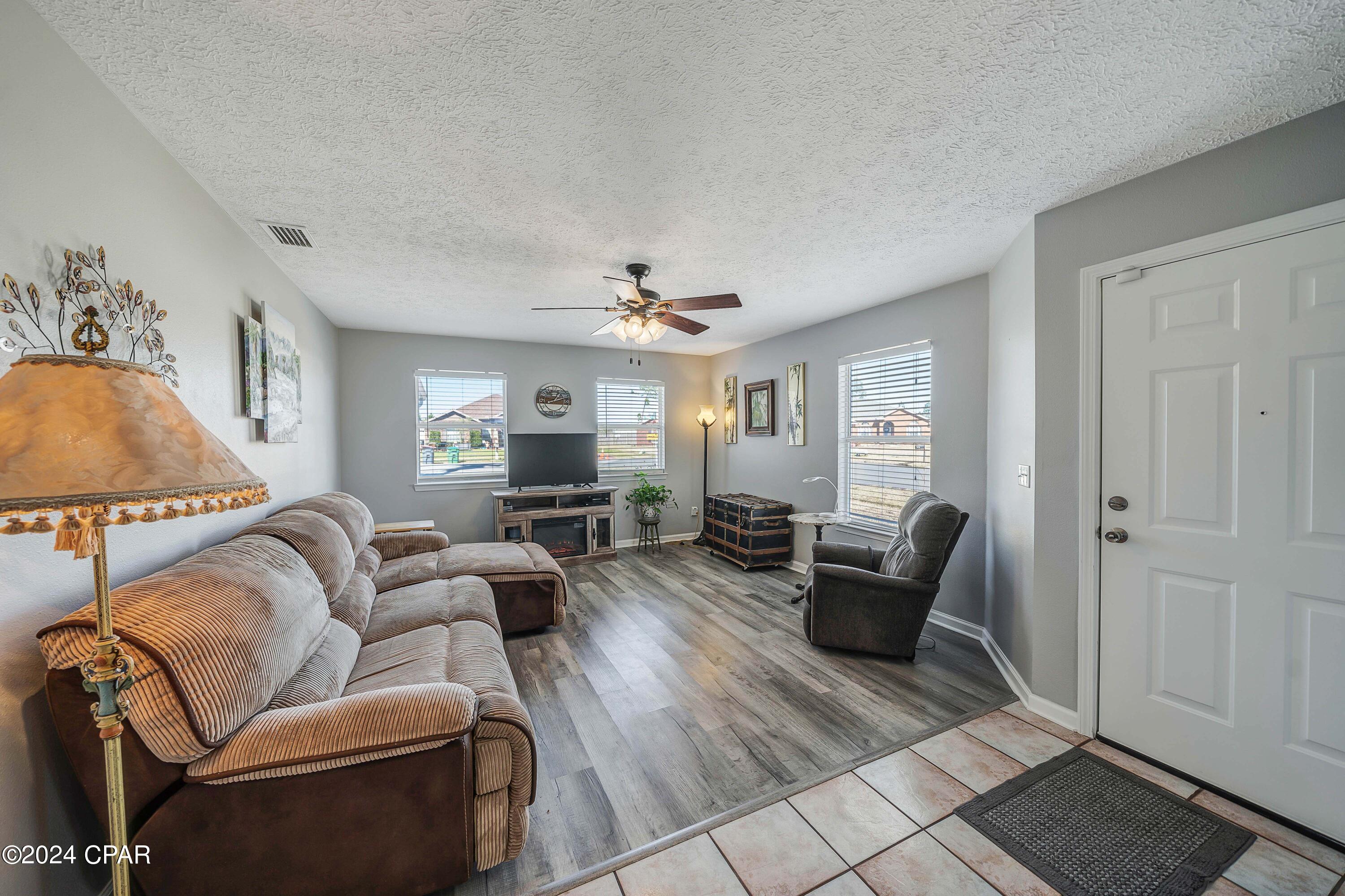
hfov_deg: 112.6
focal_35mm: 12
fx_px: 448
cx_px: 672
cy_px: 448
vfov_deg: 90.0
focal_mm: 12
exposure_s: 1/10
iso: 100
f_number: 5.6
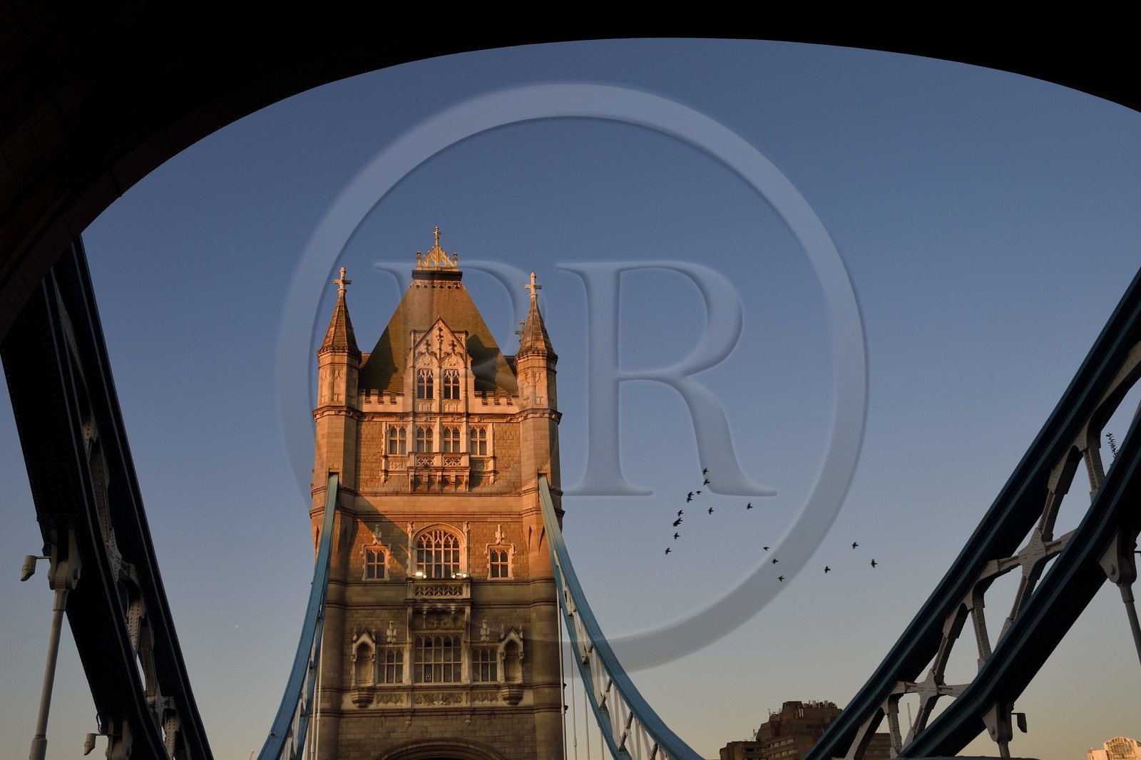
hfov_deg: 55.8
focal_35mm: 34
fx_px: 1077
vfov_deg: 38.9
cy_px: 380
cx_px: 570
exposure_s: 1/125
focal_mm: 34
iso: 200
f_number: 11
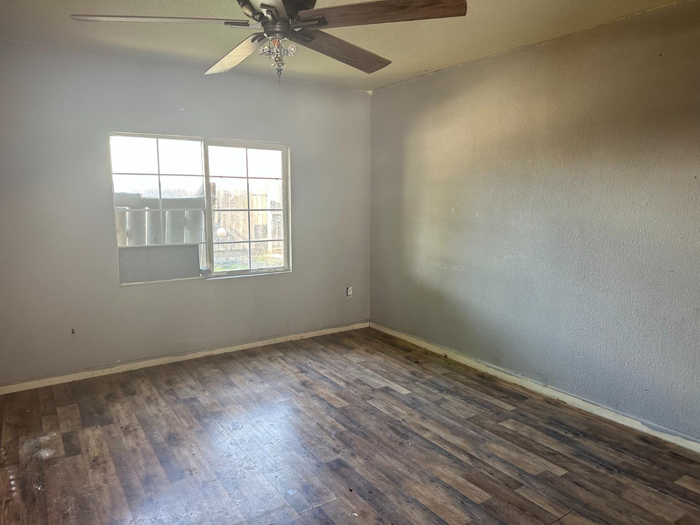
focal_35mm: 24
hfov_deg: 71.6
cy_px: 262
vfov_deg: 56.8
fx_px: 485
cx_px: 350
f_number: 1.78
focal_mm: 6.86
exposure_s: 1/71
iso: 250
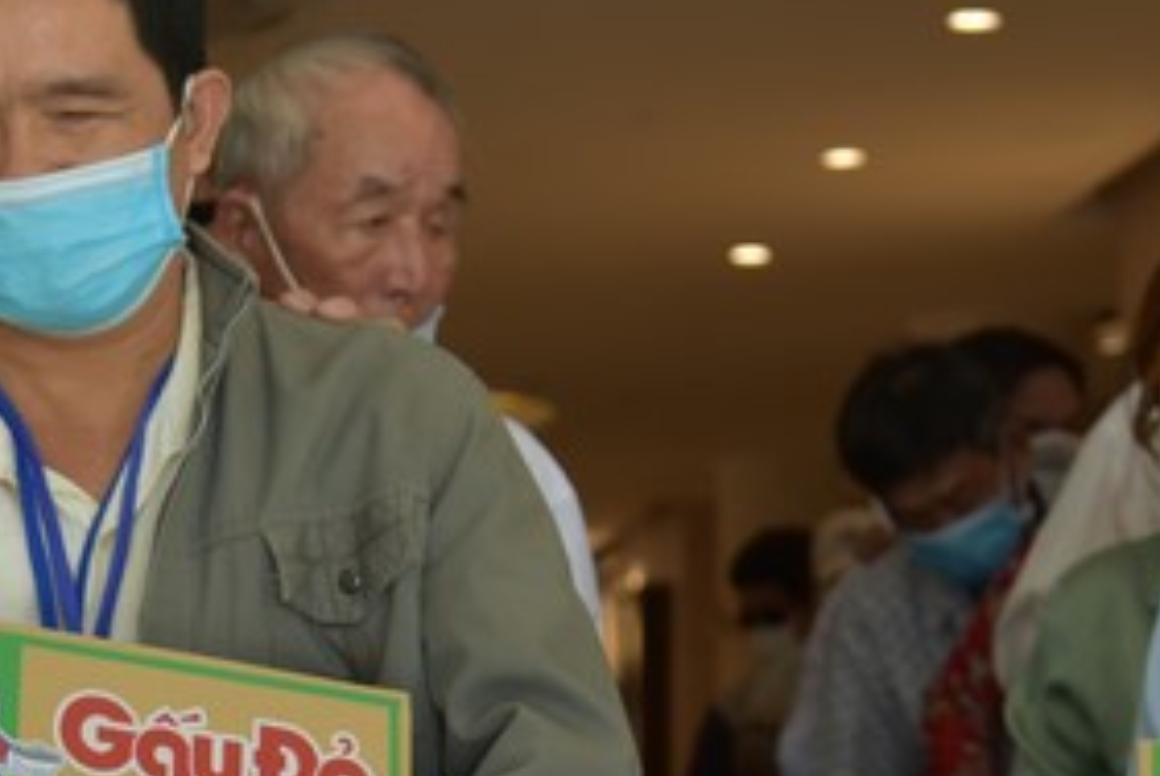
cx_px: -54
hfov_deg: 15.8
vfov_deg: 10.8
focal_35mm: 127
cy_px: 673
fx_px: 4096
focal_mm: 55
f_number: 5
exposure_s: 1/100
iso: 640
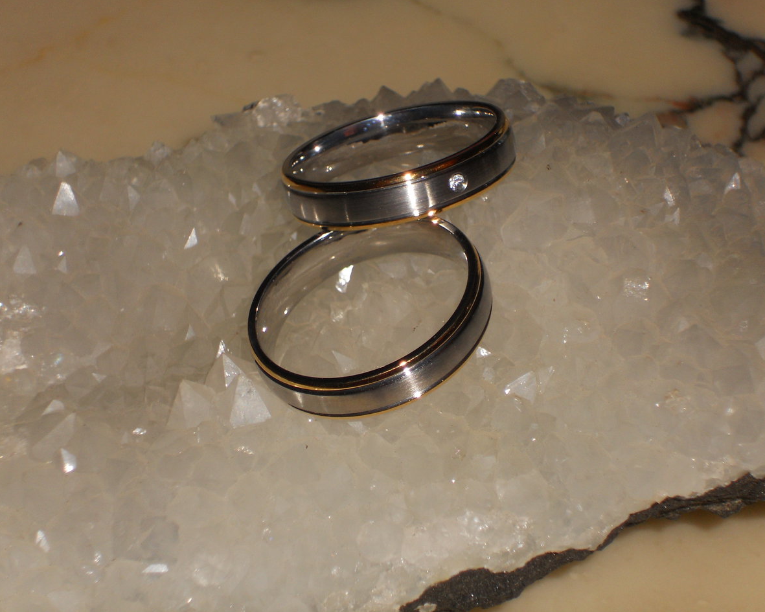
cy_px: 289
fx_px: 2695
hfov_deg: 16.2
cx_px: 377
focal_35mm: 119
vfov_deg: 13.0
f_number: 14.8
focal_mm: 19.6
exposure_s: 1/60
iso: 100
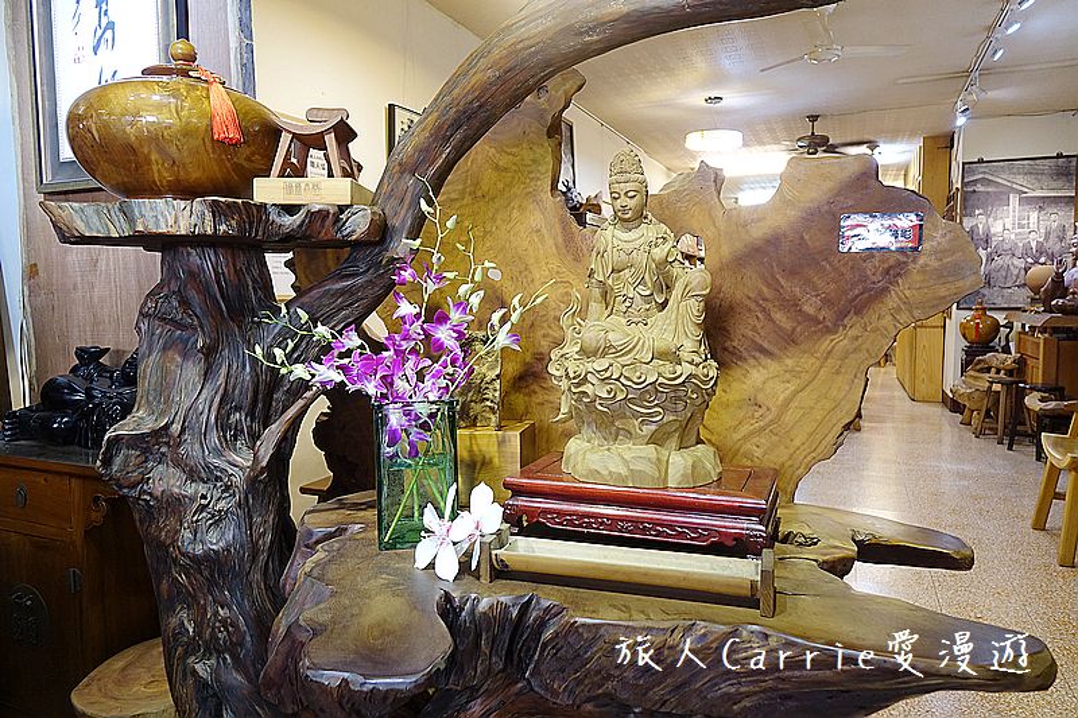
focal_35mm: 24
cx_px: 539
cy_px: 359
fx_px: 718
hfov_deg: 73.8
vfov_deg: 53.1
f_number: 2.8
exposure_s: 1/30
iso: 500
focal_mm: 8.8
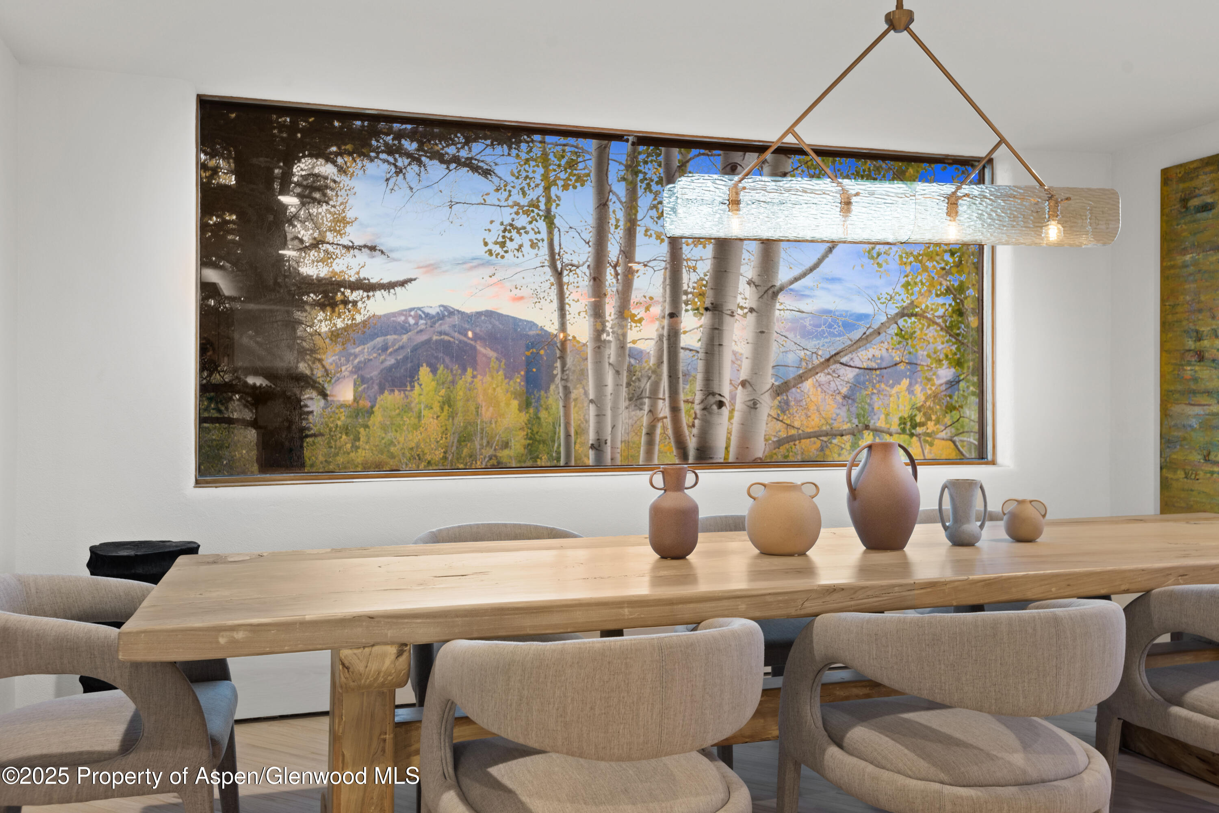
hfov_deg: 61.9
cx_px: 610
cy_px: 406
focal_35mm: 30
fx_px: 1016
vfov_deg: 43.6
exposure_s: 1.6
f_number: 7.1
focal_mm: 30
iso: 200
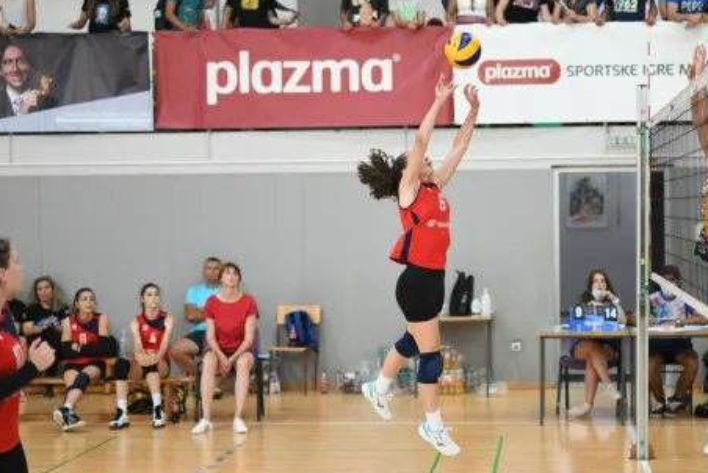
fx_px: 1653
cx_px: 428
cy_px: 261
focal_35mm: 84
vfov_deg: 16.3
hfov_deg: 24.1
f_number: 1.6
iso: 2500
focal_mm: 50
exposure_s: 1/1600
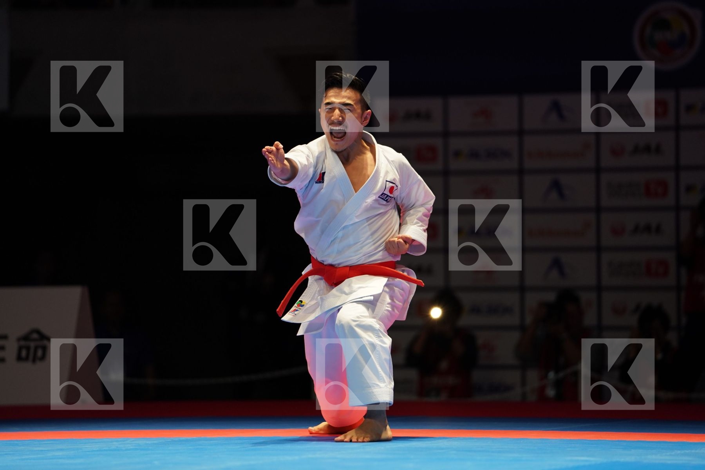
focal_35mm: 200
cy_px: 235
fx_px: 3916
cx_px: 352
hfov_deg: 10.3
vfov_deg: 6.9
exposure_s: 1/500
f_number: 2.8
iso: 1000
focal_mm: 200
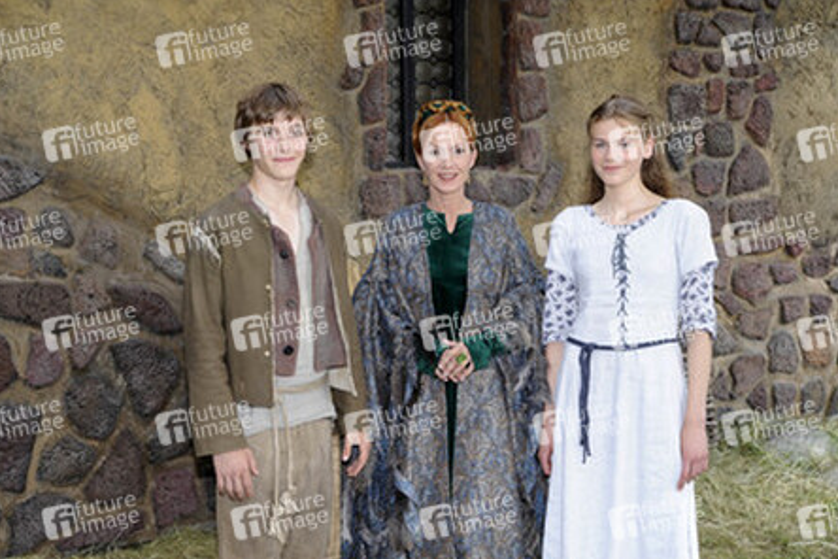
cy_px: 281
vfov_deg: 21.6
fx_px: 1466
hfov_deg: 31.9
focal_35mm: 63
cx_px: 418
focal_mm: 62
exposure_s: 1/160
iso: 400
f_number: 6.3
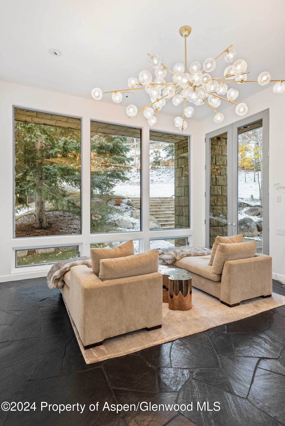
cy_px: 213
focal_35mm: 20
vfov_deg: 84.0
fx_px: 237
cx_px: 142
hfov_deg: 62.0
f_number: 7.1
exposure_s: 1/25
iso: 1250
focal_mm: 20
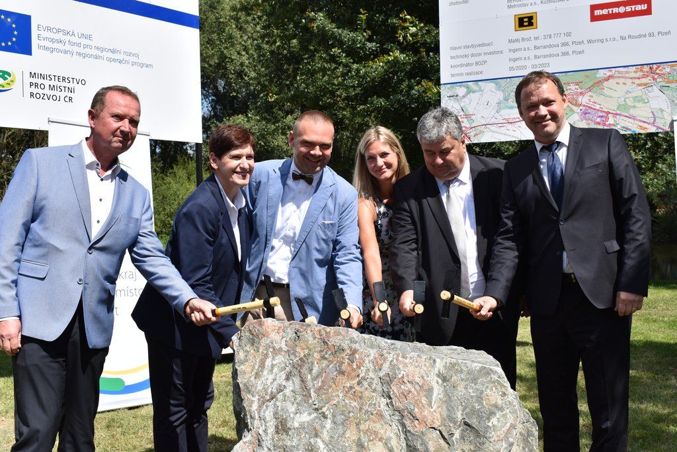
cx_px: 338
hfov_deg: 47.9
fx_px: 762
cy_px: 226
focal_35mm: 40
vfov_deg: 33.0
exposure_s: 1/320
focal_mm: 27
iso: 100
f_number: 9
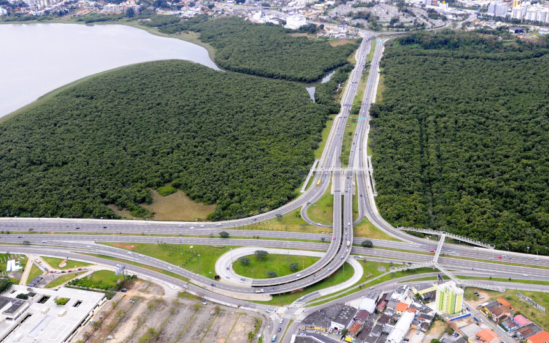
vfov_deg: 32.0
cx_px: 325
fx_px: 598
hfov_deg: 49.0
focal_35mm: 40
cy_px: 167
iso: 400
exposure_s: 1/320
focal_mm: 22
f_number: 4
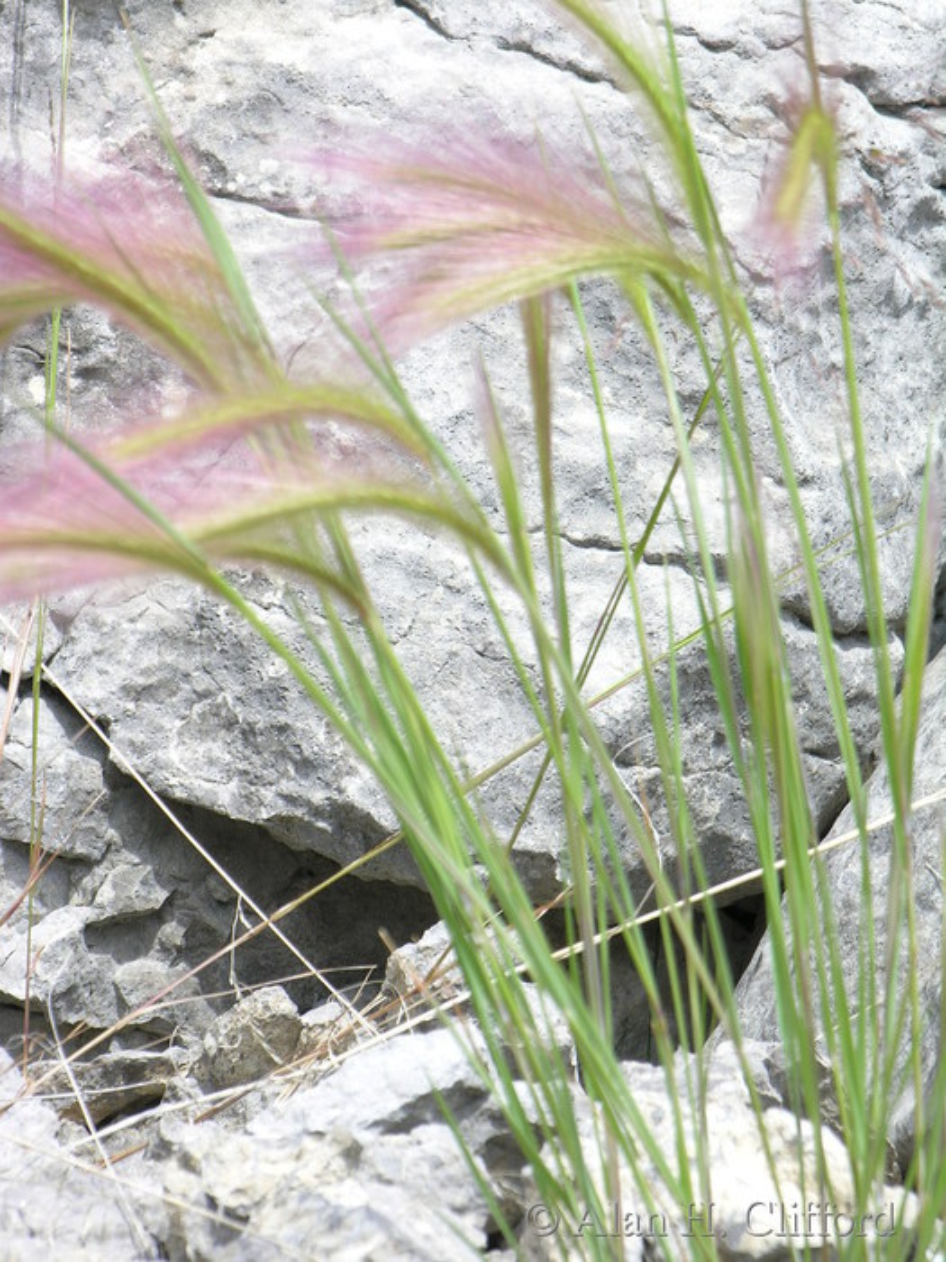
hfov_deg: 7.1
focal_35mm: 209
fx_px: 7616
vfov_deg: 9.5
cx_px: 473
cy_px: 631
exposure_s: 1/104
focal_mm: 53.3
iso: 50
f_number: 5.9
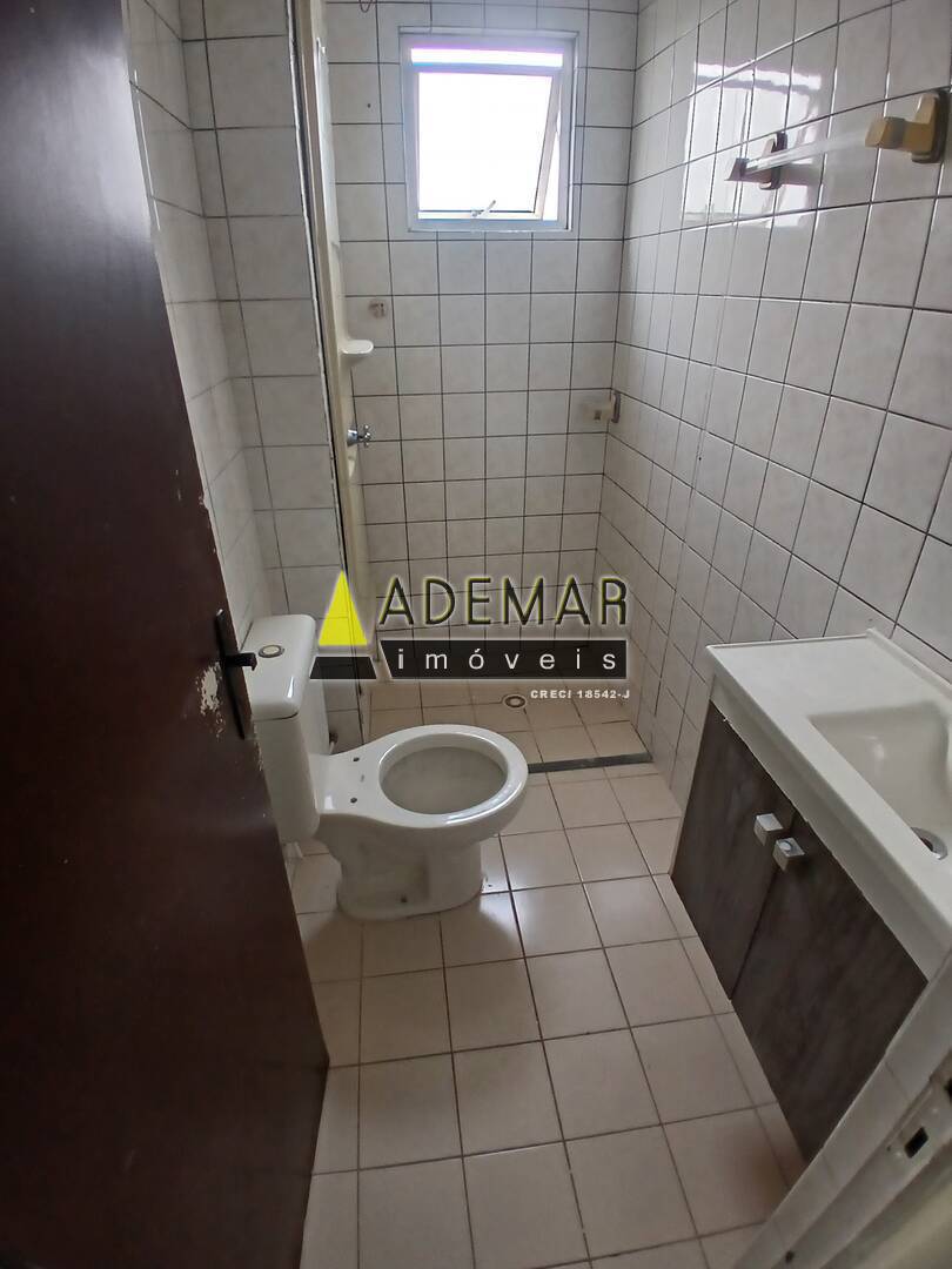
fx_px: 623
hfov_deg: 74.7
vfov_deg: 91.0
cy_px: 634
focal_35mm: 17
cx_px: 476
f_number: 2.2
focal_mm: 1.4
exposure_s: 1/60
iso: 80
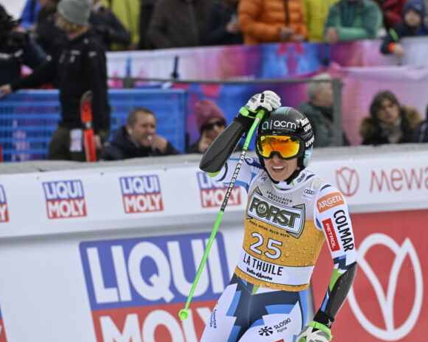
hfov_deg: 4.3
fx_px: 5735
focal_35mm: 453
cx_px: 257
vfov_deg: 3.4
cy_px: 171
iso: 800
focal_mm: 400
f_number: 10
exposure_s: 1/3200
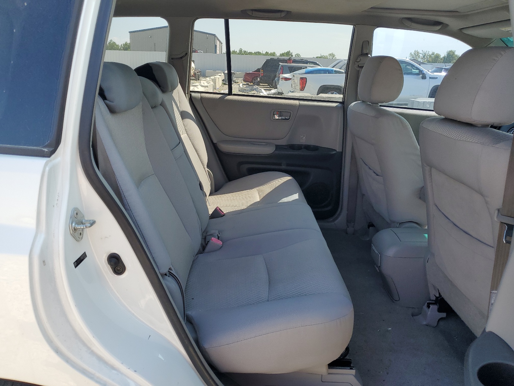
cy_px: 193
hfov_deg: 67.3
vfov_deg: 53.1
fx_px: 386
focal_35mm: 26
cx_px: 257
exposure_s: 1/714
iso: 50
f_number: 1.5
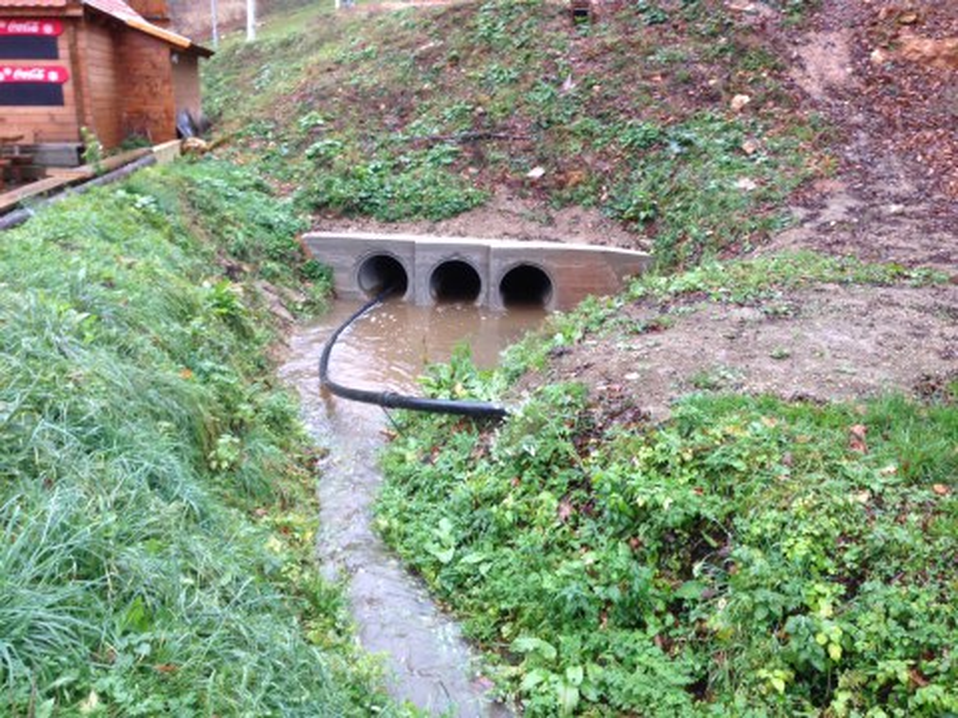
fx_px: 913
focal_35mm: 33
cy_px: 359
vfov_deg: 42.9
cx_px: 479
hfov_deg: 55.4
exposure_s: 1/40
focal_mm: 4.12
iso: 64
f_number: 2.4
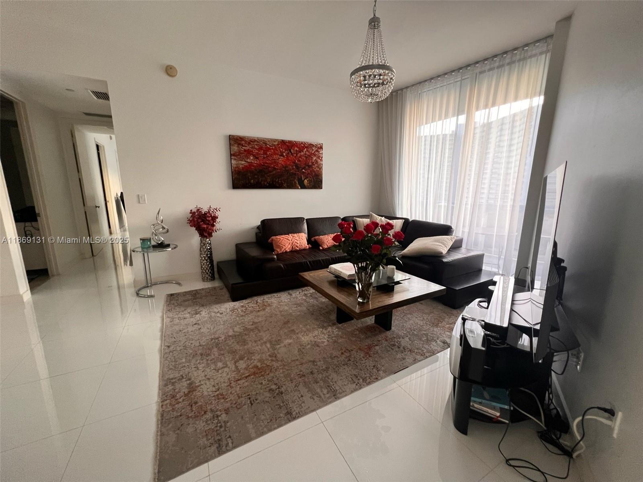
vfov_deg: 89.9
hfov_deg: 106.2
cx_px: 322
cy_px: 241
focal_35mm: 13
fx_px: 241
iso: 320
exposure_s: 1/60
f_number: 1.8
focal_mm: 1.57
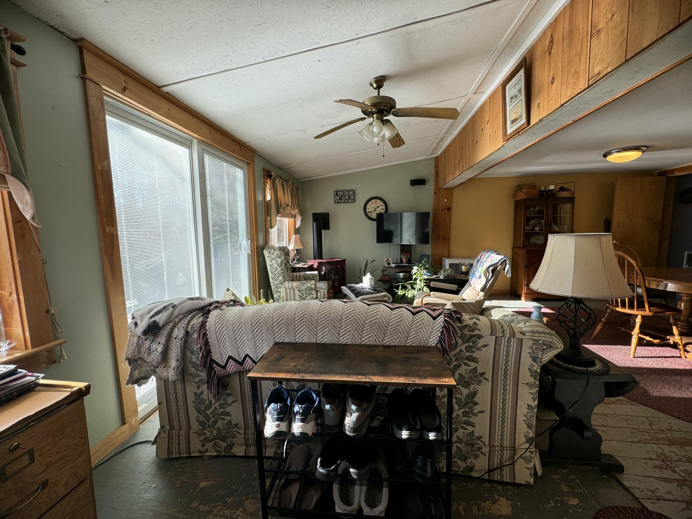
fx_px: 280
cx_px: 346
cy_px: 260
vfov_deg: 85.7
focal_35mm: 14
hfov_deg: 102.1
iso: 50
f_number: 2.2
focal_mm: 2.22
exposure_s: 1/99
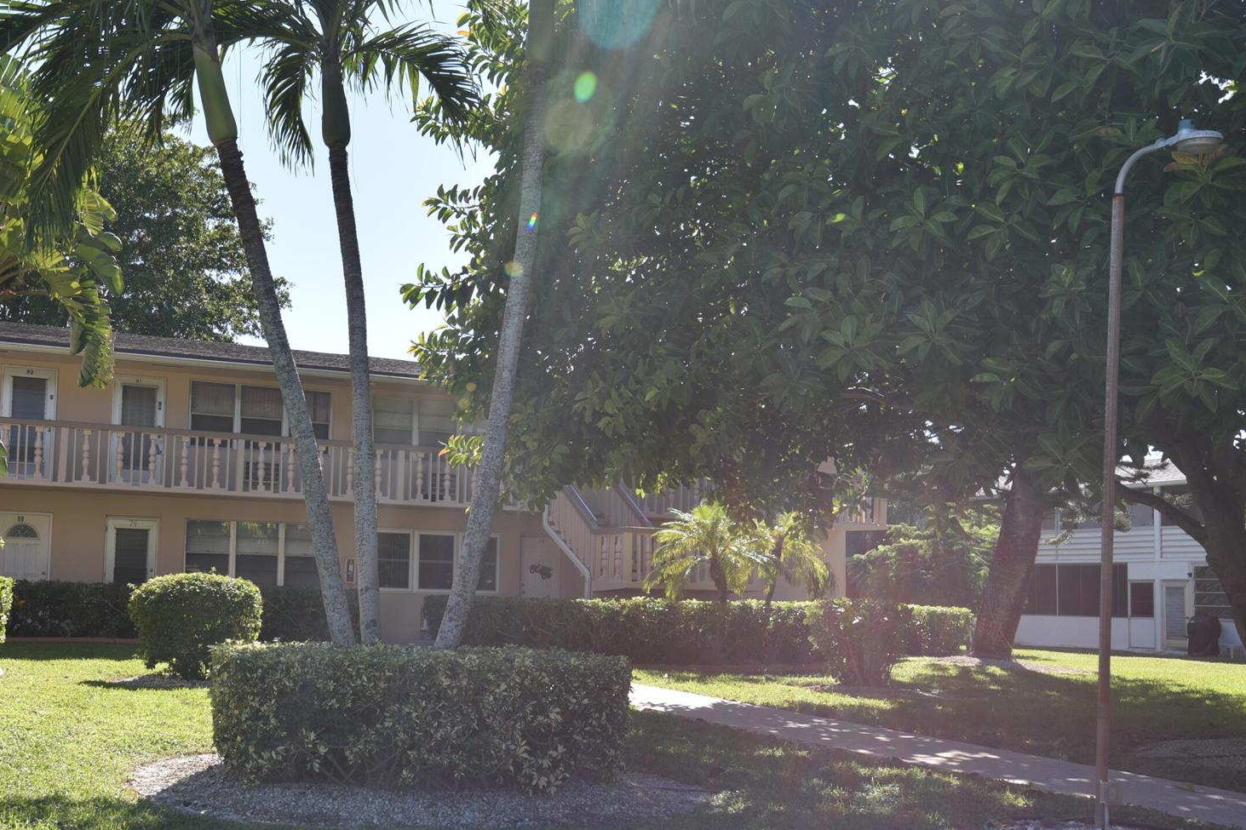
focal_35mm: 42
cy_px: 502
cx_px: 428
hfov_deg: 45.8
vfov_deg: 31.8
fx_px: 1453
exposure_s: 1/250
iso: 250
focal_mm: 30
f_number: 8
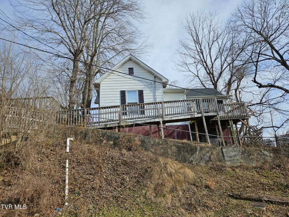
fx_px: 192
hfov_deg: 73.9
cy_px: 108
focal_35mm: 23
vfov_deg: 58.9
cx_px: 144
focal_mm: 5.4
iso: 25
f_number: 1.8
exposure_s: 1/2043
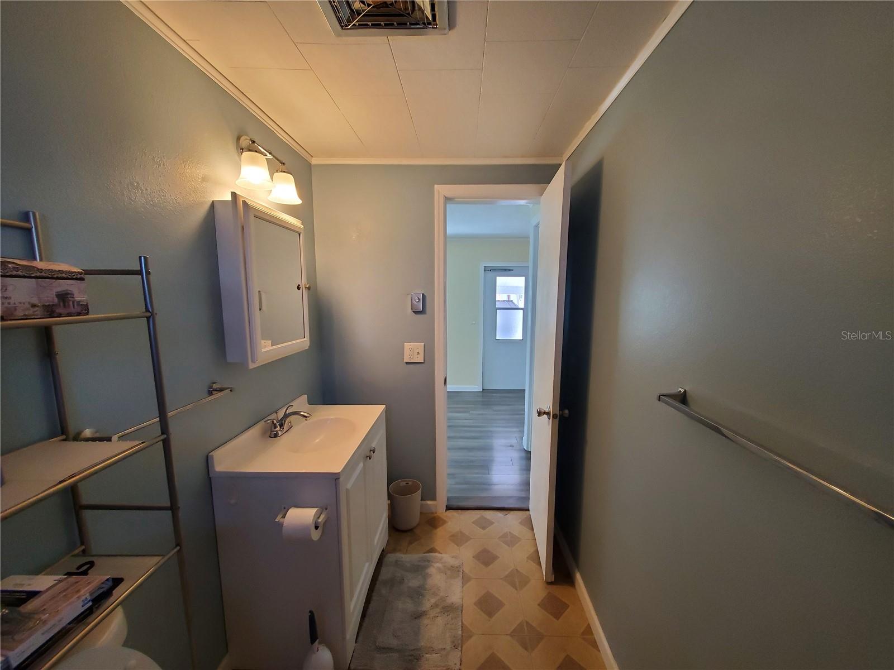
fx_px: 336
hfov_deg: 106.2
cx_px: 447
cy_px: 335
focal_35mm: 13
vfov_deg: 89.9
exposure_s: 1/60
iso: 200
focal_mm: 1.8
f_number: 2.2
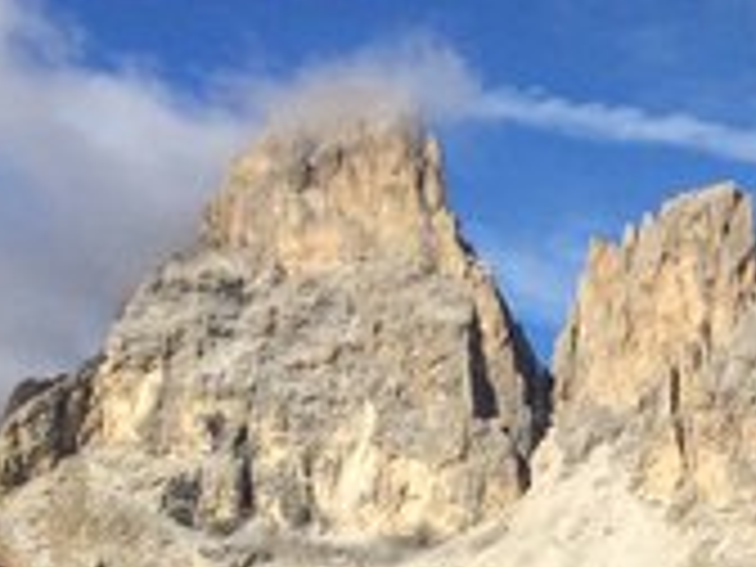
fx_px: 2490
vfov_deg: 12.3
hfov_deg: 15.2
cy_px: 893
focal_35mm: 114
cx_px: 1318
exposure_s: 1/3165
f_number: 2.2
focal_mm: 4.15
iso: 32
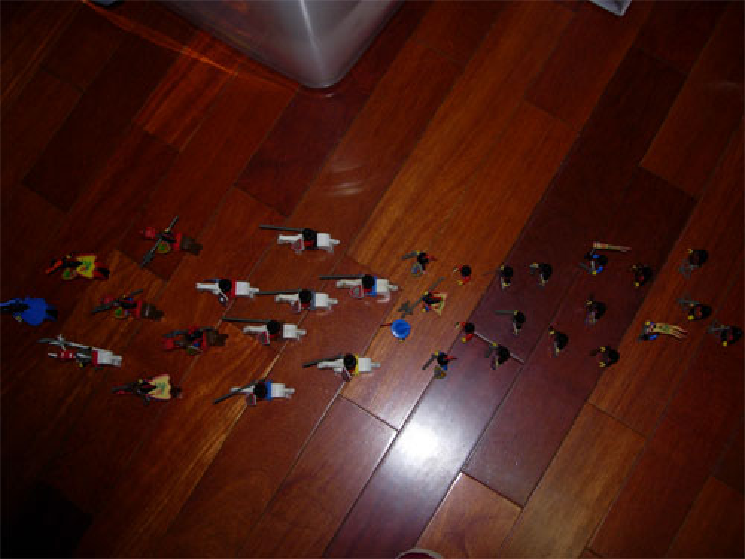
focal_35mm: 38
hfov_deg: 49.0
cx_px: 372
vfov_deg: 37.7
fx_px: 818
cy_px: 280
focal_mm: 7.8
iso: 79
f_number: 2.8
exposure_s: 1/64
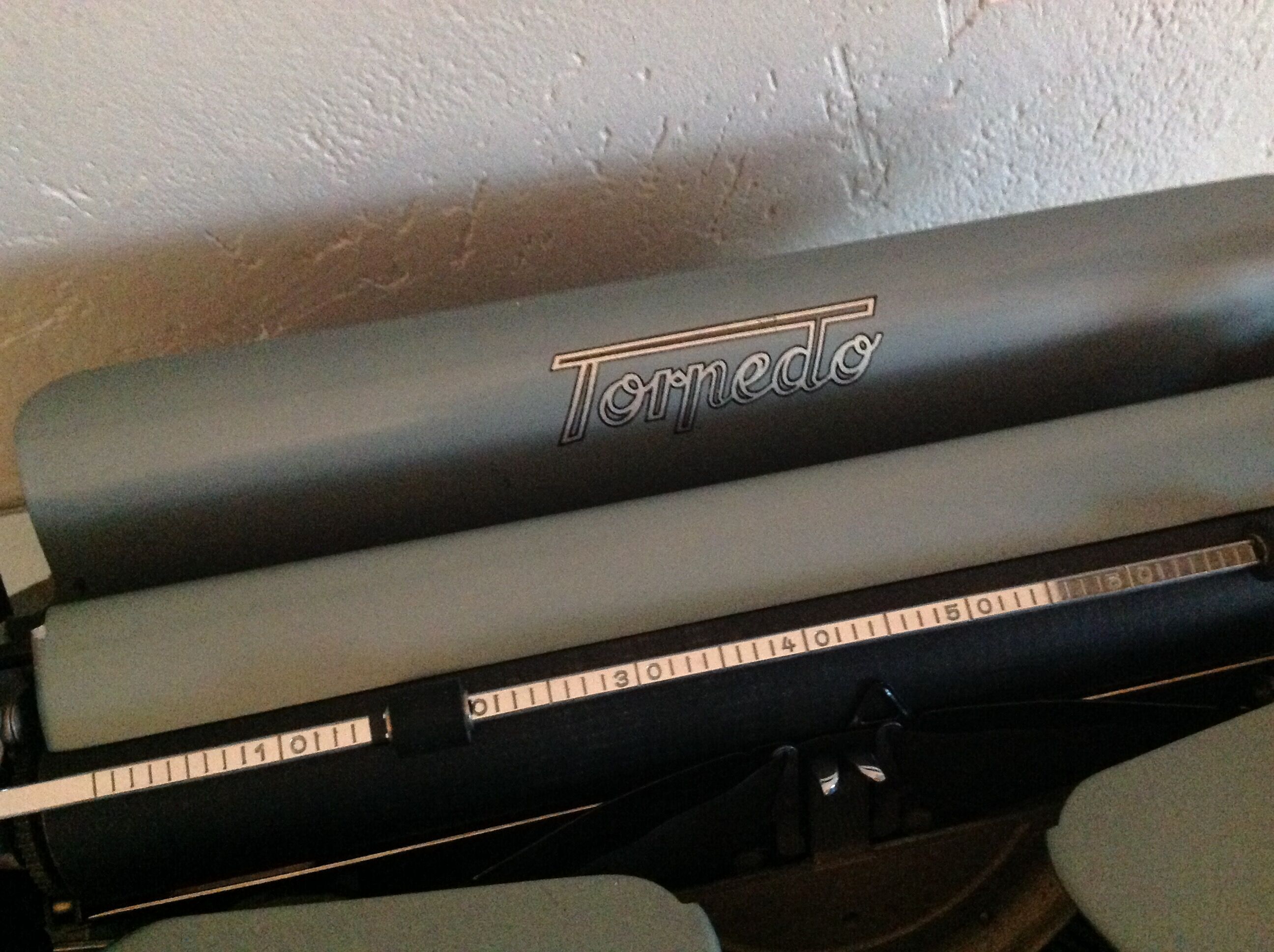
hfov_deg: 52.7
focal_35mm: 35
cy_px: 476
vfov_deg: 40.6
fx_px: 1286
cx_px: 637
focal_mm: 4.28
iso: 800
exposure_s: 1/17
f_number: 2.4
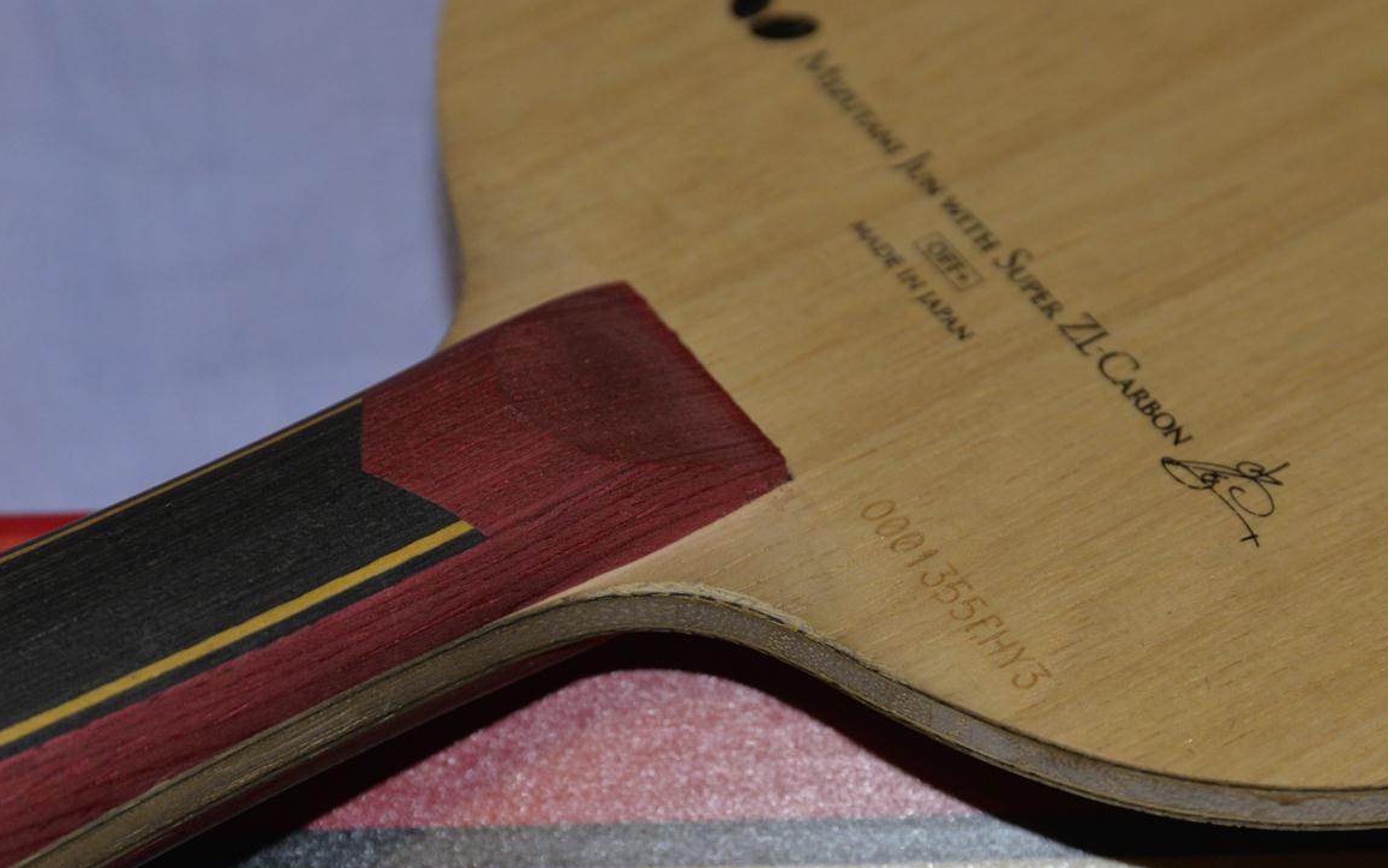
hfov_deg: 12.5
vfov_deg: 7.9
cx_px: 681
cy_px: 586
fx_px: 6318
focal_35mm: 167
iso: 1800
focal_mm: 105
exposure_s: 1/125
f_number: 7.1
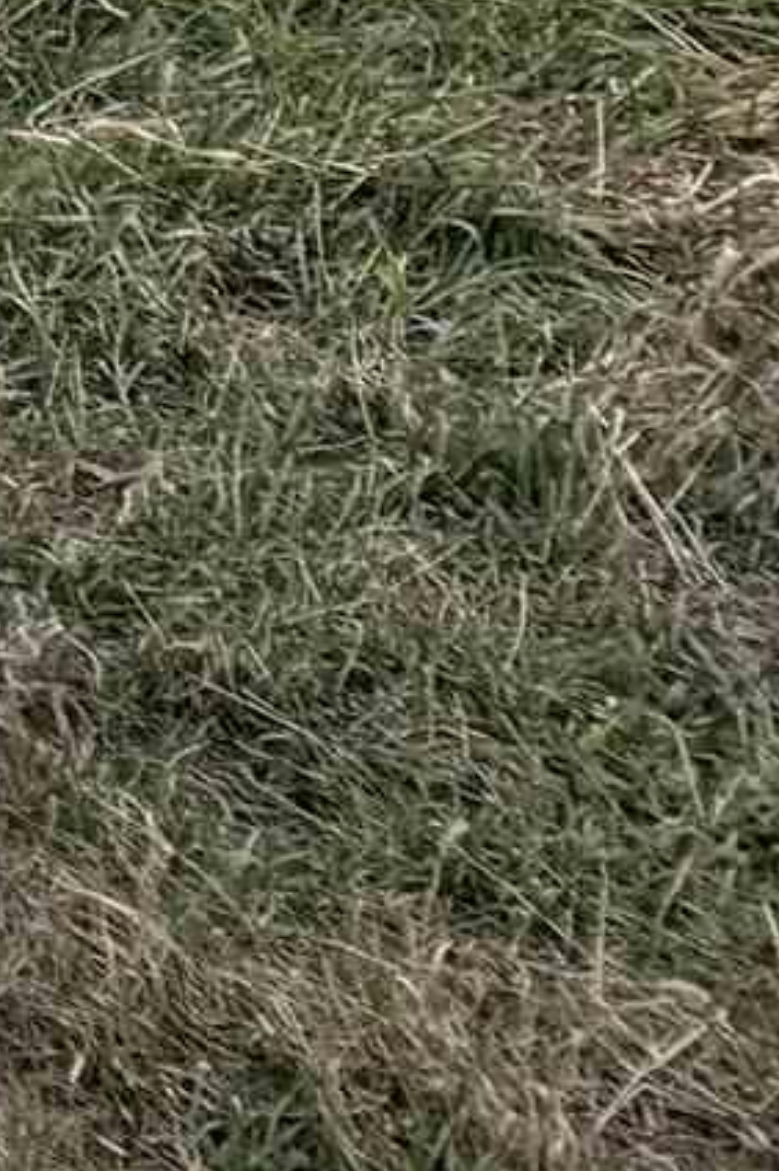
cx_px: -2555
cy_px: -1406
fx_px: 5884
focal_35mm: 181
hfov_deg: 6.1
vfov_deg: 10.2
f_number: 1.78
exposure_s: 1/1005
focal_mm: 6.76
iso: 80
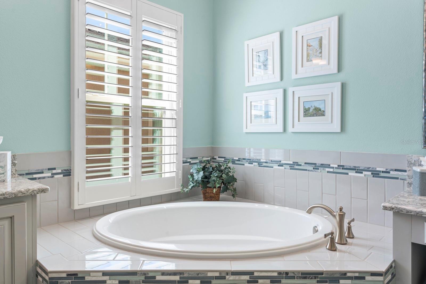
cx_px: 213
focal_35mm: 25
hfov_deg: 71.5
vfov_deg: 51.3
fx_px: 296
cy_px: 142
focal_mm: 25
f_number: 8
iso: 100
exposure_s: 1/4
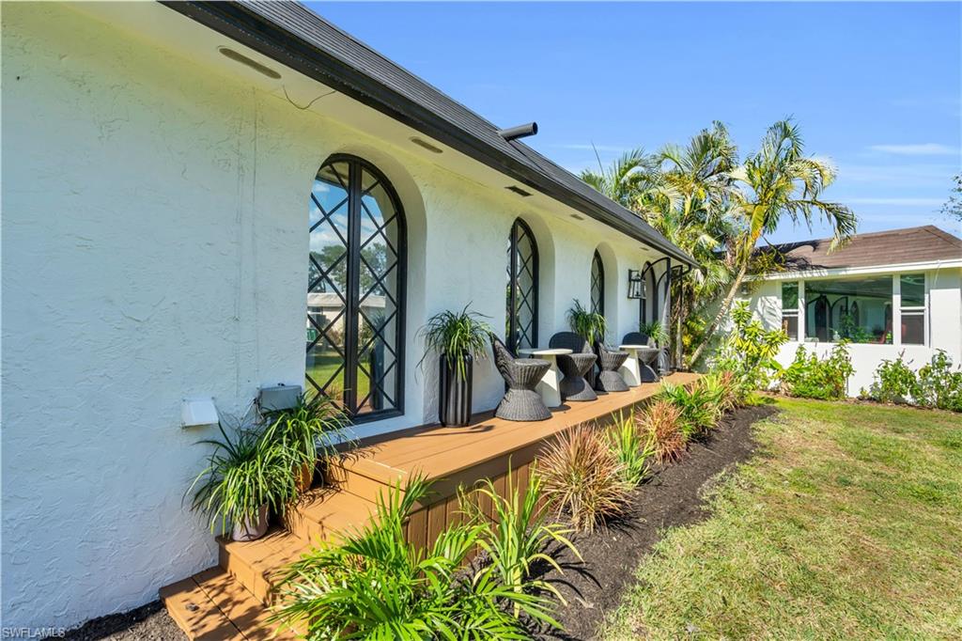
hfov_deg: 96.8
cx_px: 481
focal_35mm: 16
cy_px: 320
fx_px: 427
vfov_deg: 73.7
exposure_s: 1/250
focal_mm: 16
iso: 200
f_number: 9
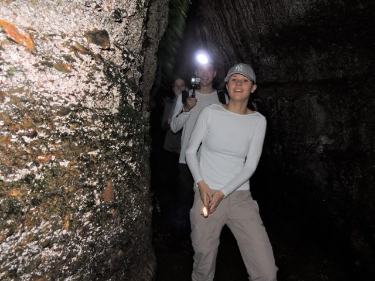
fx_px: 260
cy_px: 140
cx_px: 188
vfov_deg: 56.8
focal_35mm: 24
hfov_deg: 71.6
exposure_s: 1/30
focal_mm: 4.3
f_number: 3.3
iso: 200
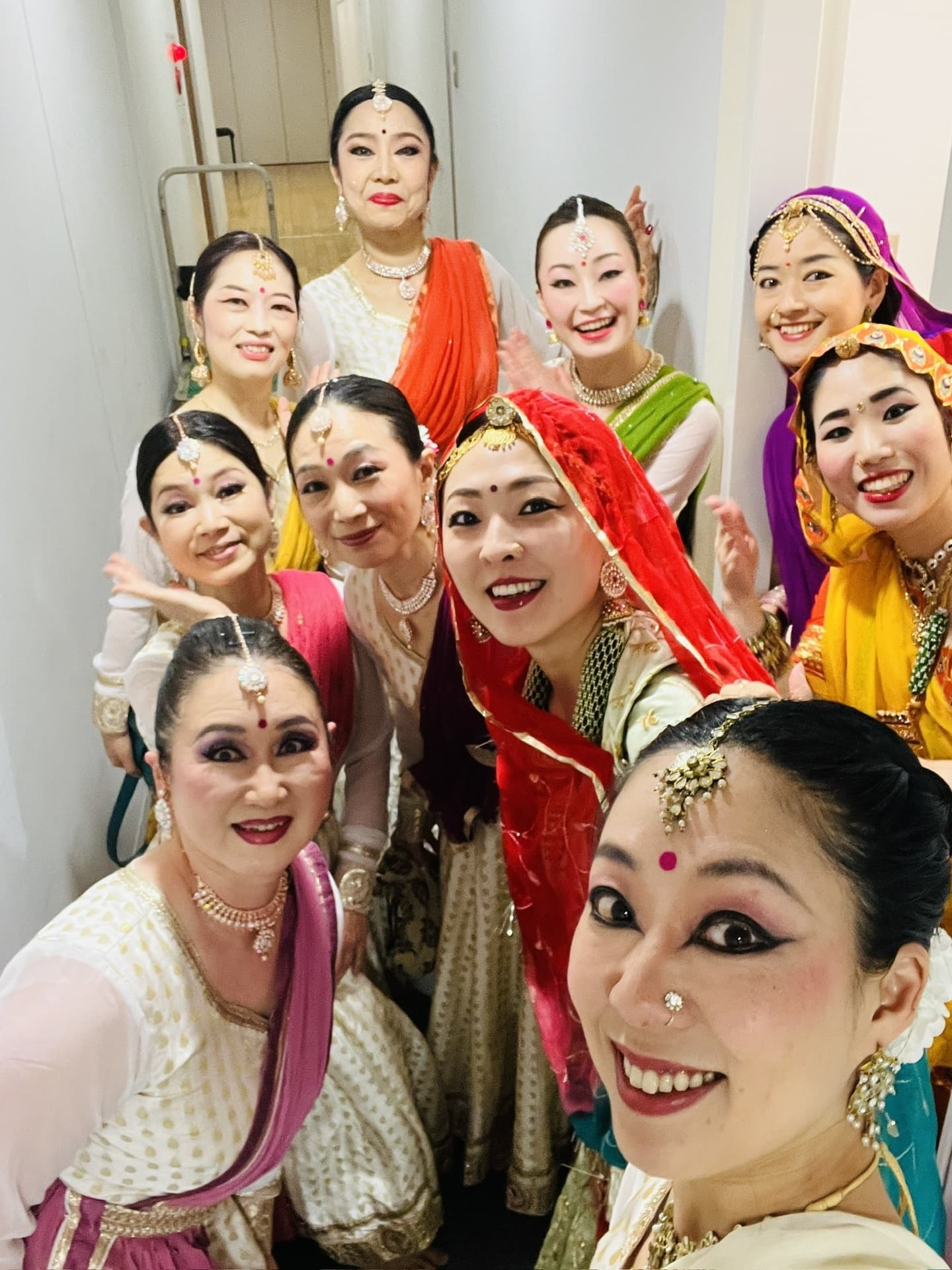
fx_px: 1100
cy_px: 635
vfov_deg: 60.0
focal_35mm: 30
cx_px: 476
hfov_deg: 46.8
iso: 250
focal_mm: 2.71
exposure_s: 1/33
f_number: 2.2
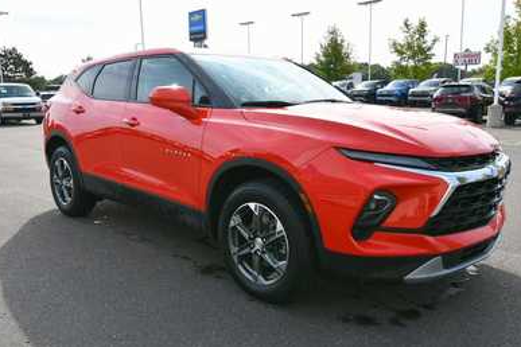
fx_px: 449
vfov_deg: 42.3
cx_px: 256
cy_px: 169
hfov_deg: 60.3
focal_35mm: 31
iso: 125
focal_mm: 20
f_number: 8
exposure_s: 1/250
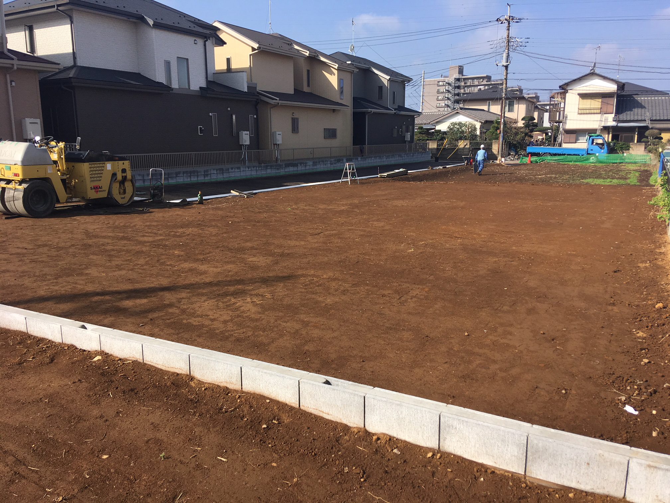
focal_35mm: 29
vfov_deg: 48.2
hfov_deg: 61.7
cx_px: 335
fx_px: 561
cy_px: 252
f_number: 2.2
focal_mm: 4.15
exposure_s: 1/1261
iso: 25
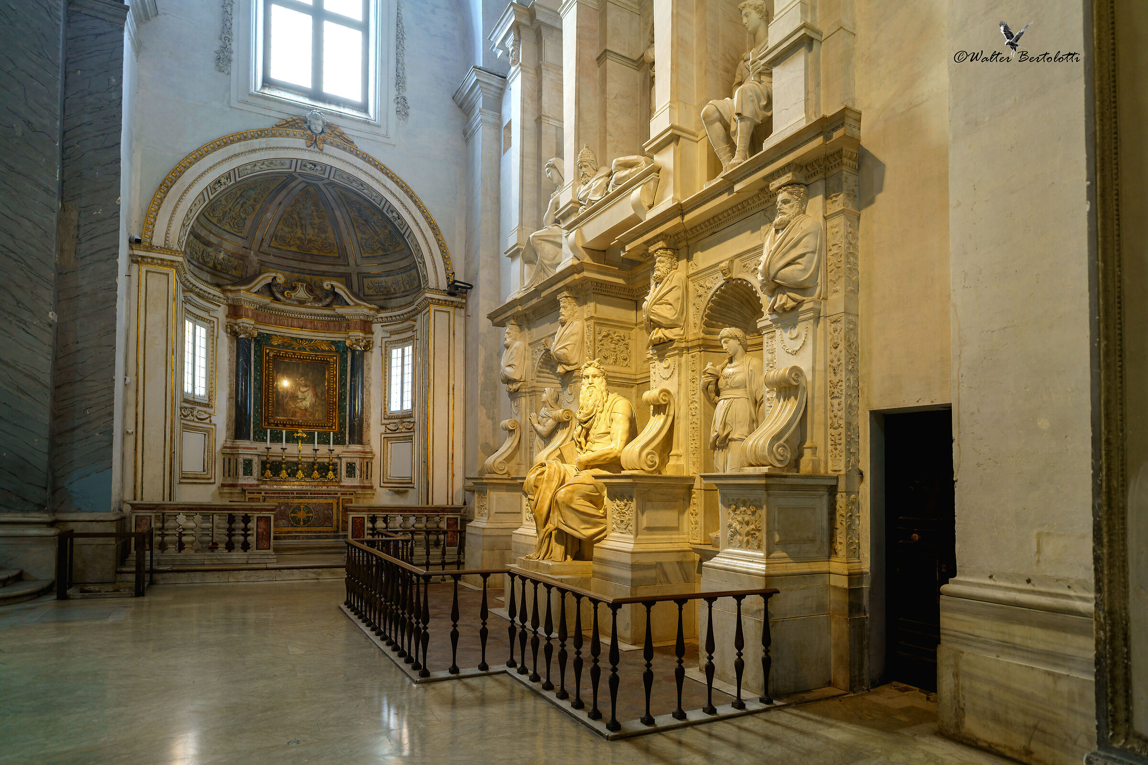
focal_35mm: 20
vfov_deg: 61.9
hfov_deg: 84.0
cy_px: 382
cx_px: 574
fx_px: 638
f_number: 1.8
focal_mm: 20
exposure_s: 1/30
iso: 200
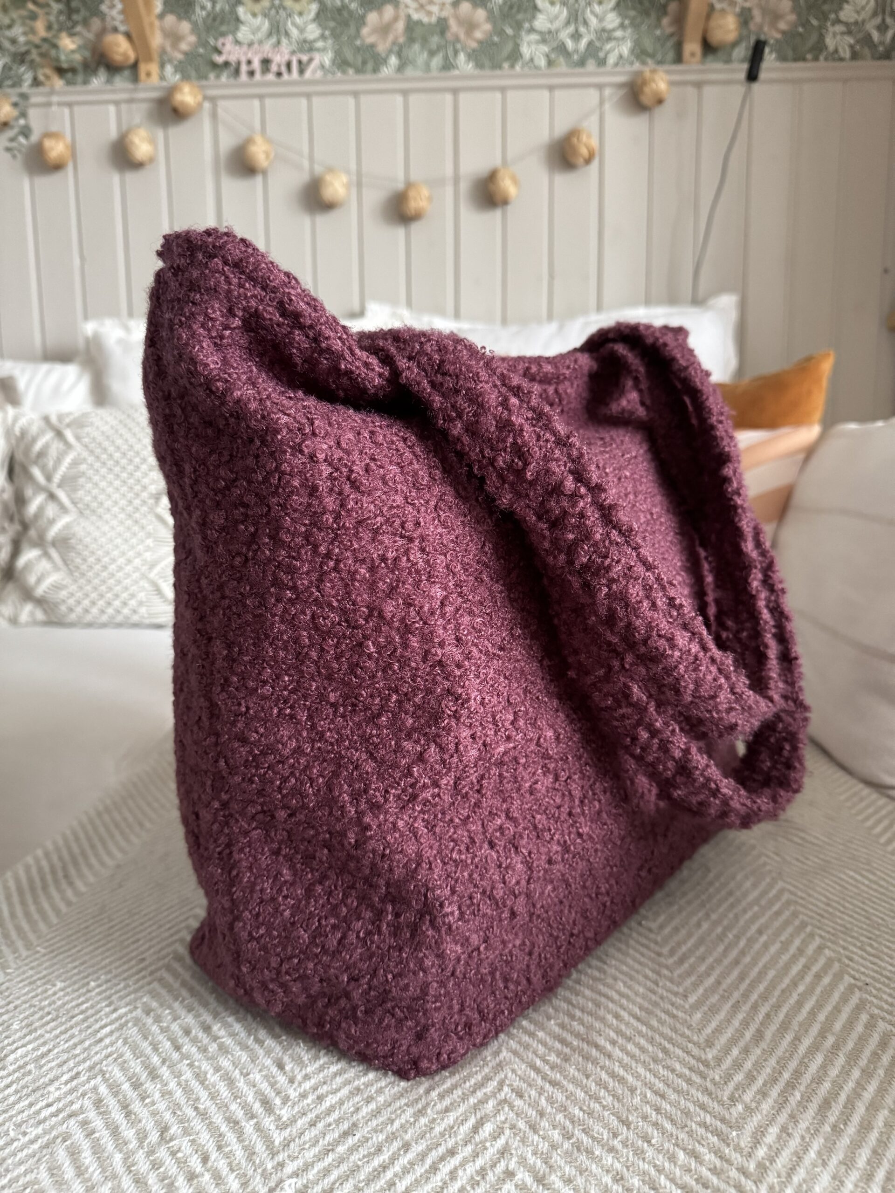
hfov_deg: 56.8
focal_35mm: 24
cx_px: 448
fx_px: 827
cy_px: 596
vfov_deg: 71.6
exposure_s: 1/60
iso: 800
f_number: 1.78
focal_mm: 6.76
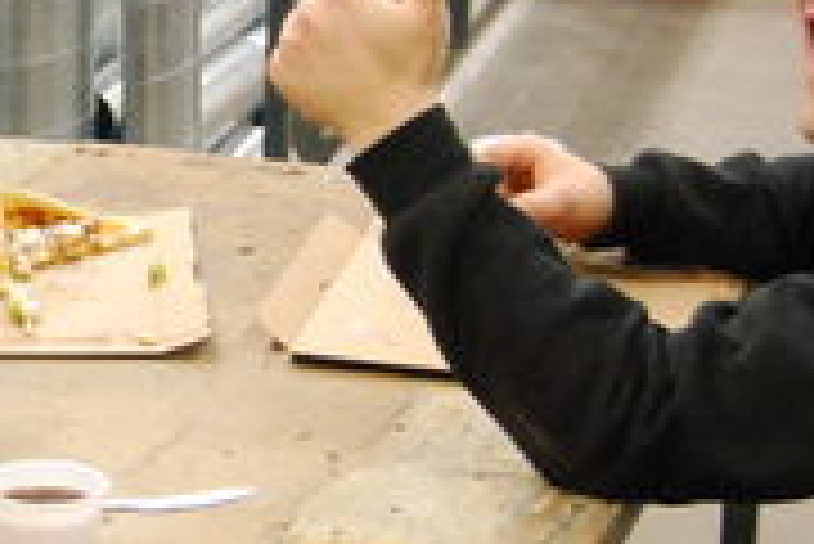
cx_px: -76
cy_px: 220
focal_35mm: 138
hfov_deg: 14.5
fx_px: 3123
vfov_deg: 10.0
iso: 1400
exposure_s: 1/30
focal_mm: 26
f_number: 4
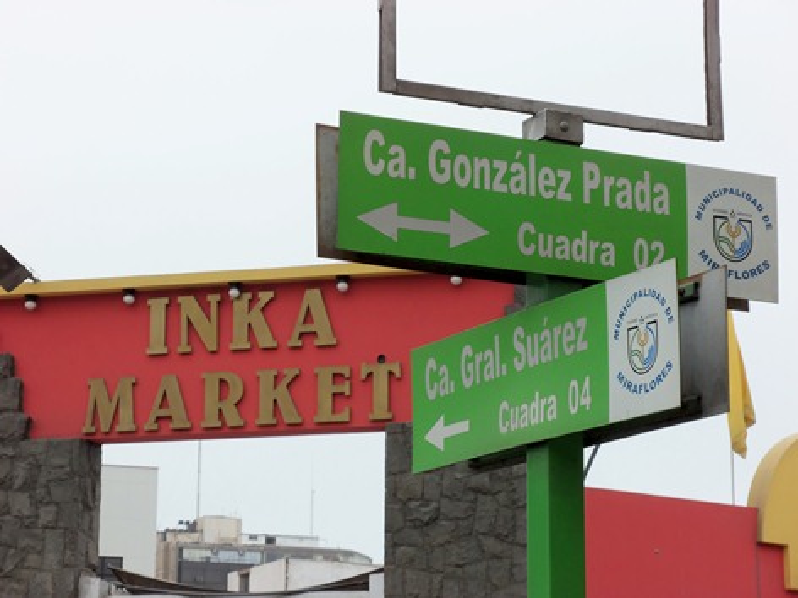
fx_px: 2374
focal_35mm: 103
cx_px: 399
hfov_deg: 19.1
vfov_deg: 14.4
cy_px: 299
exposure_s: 1/160
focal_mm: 18.5
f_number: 4.4
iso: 80
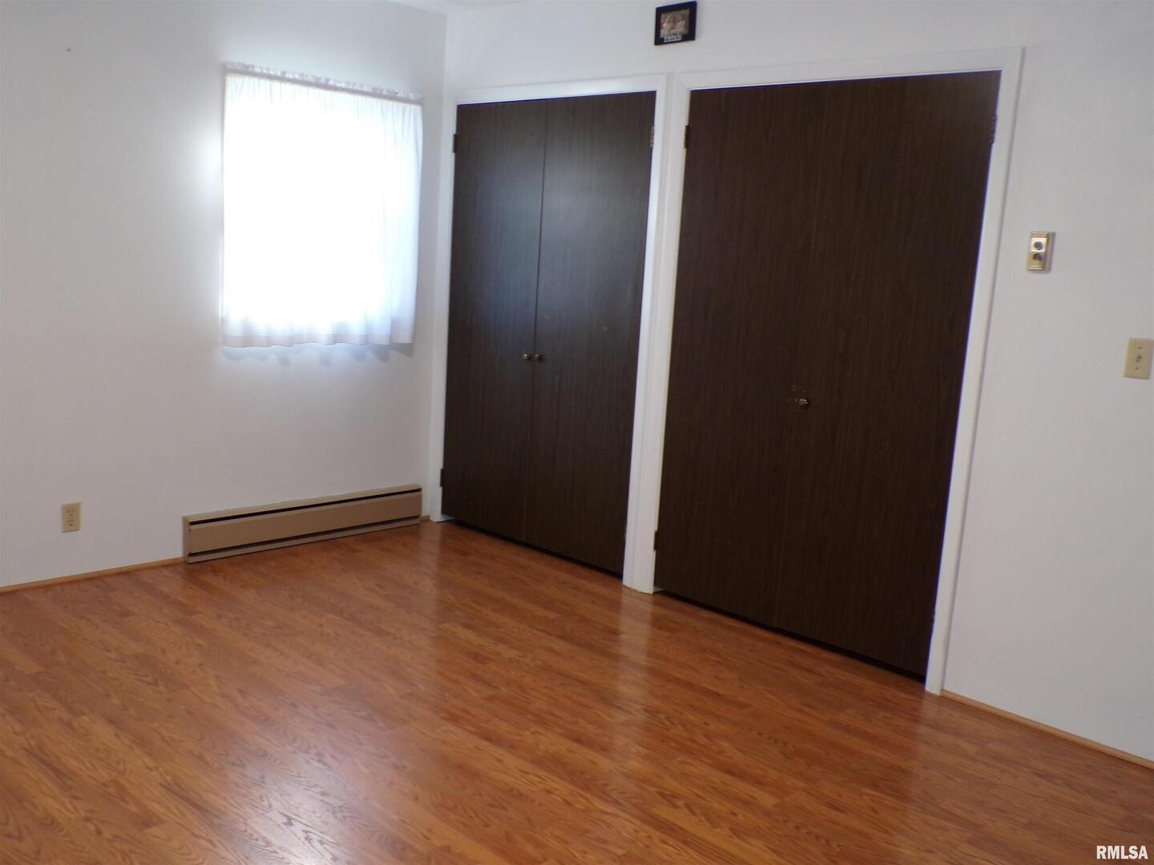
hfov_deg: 56.8
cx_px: 577
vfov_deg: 44.2
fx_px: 1067
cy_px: 432
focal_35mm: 32
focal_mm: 5.8
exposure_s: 1/17
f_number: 3.2
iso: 281
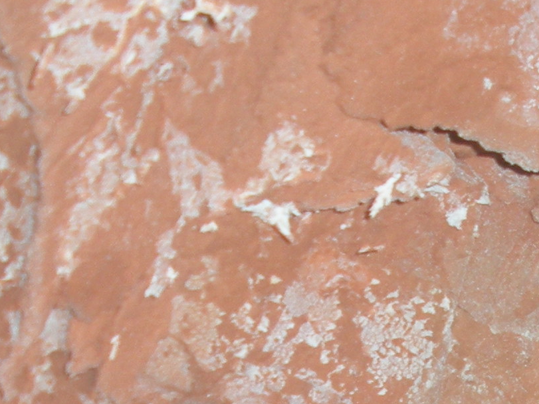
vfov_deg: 8.8
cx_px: 982
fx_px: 2522
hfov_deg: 11.3
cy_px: 692
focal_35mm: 162
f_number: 3.5
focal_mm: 6.3
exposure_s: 1/60
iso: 64
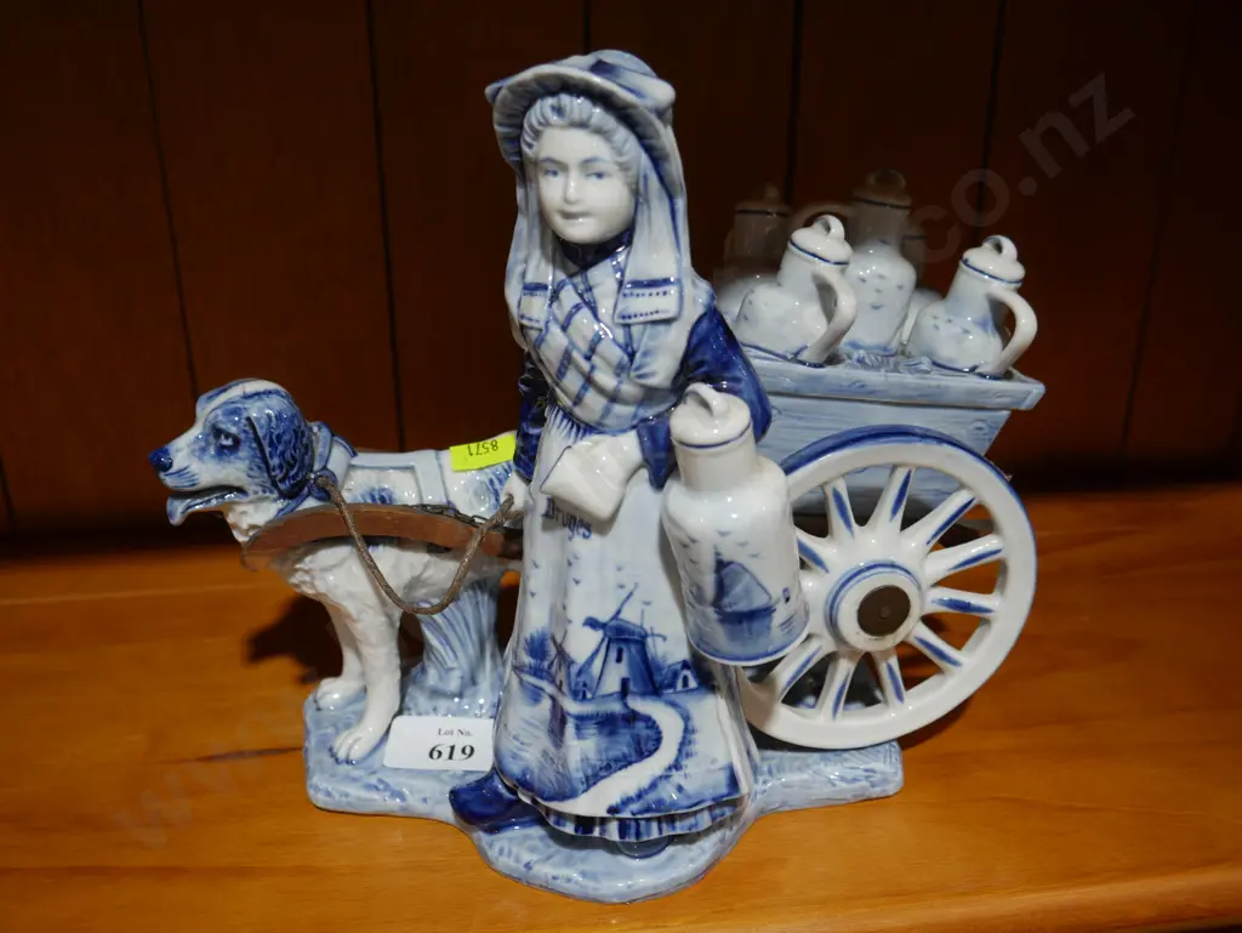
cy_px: 466
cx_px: 621
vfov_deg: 37.8
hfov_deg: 49.0
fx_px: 1364
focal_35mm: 38
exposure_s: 1/60
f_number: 4.1
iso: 250
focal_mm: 19
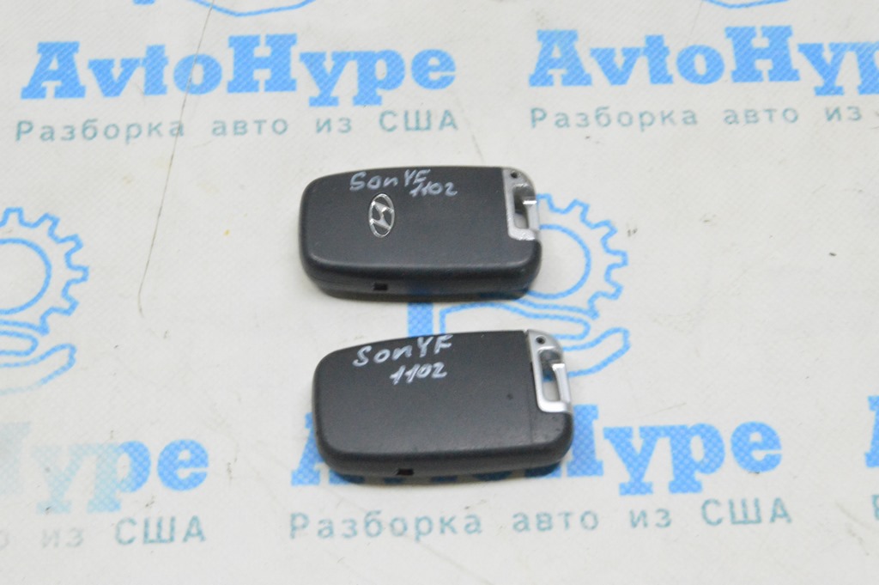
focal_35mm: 68
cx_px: 440
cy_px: 292
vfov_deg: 20.1
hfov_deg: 29.9
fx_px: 1647
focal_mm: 45
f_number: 20
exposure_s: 1/15
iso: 6400
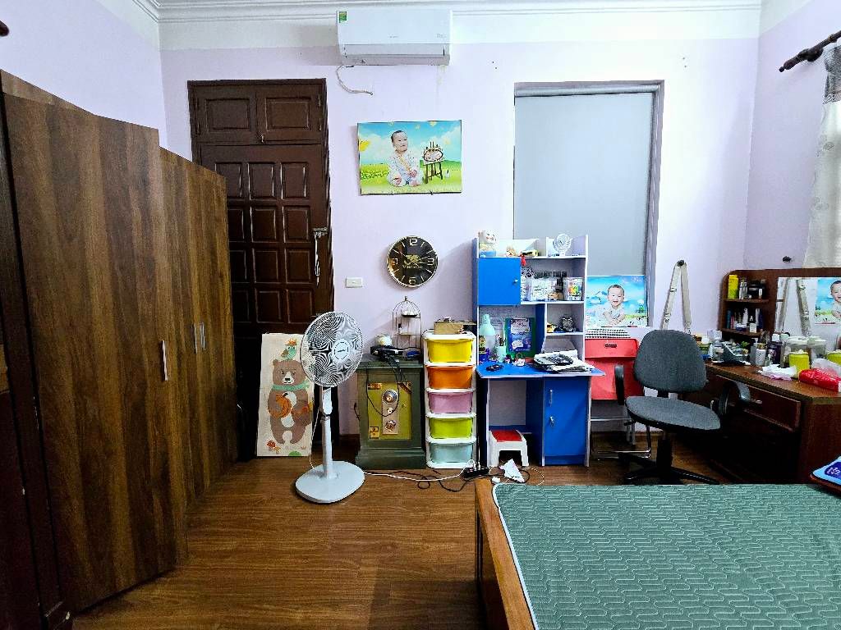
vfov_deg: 89.9
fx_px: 316
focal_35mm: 13
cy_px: 315
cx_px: 420
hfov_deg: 106.2
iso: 640
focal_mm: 2.2
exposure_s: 1/50
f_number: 2.2
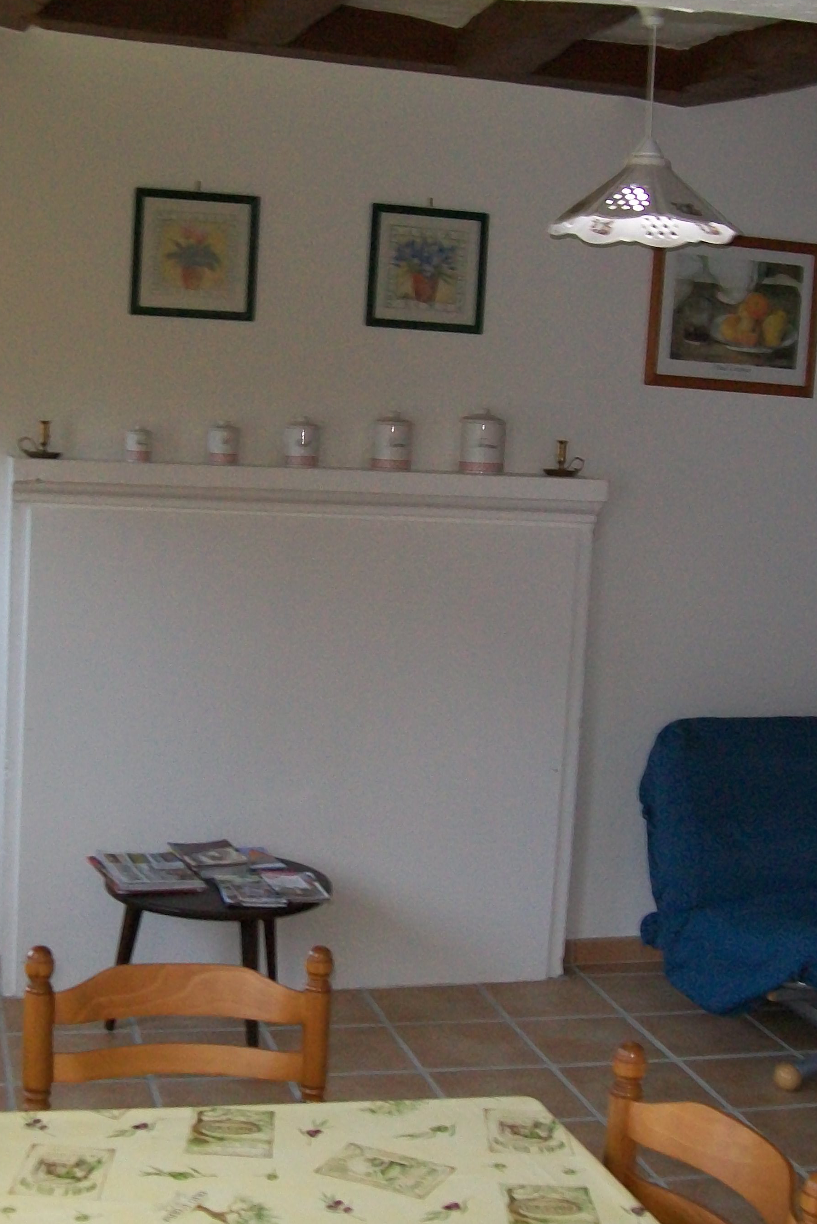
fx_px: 1633
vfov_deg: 41.1
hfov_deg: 27.8
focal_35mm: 48
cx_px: 238
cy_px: 610
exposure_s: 1/60
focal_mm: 6.1
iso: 160
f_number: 2.7
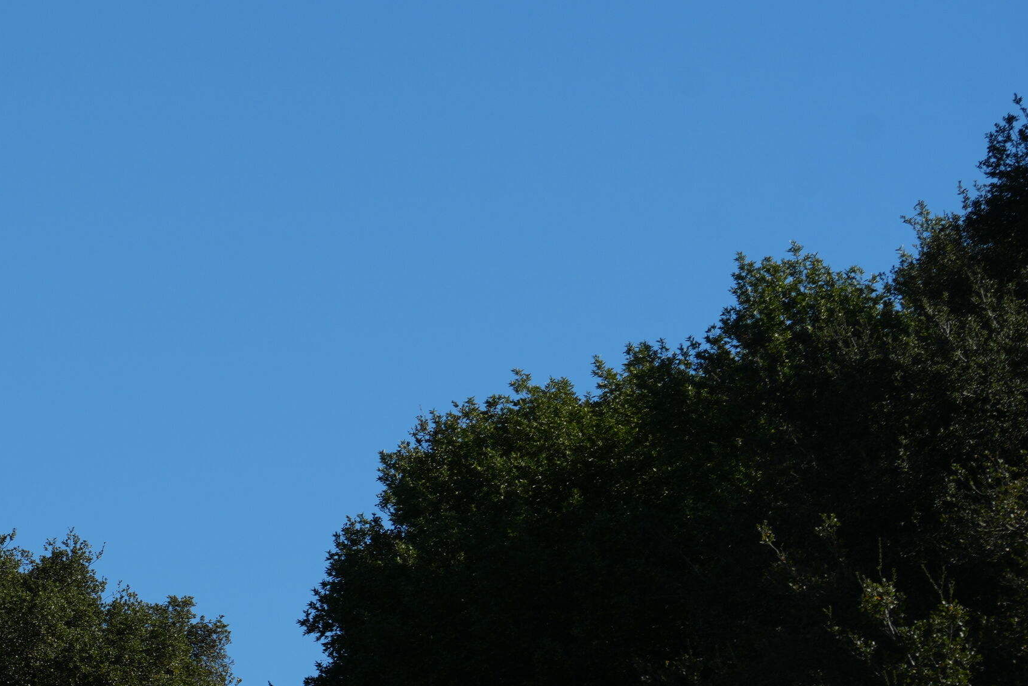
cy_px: -78
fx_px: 7596
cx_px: -128
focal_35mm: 266
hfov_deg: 7.7
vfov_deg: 5.2
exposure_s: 1/320
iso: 100
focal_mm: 105
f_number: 8
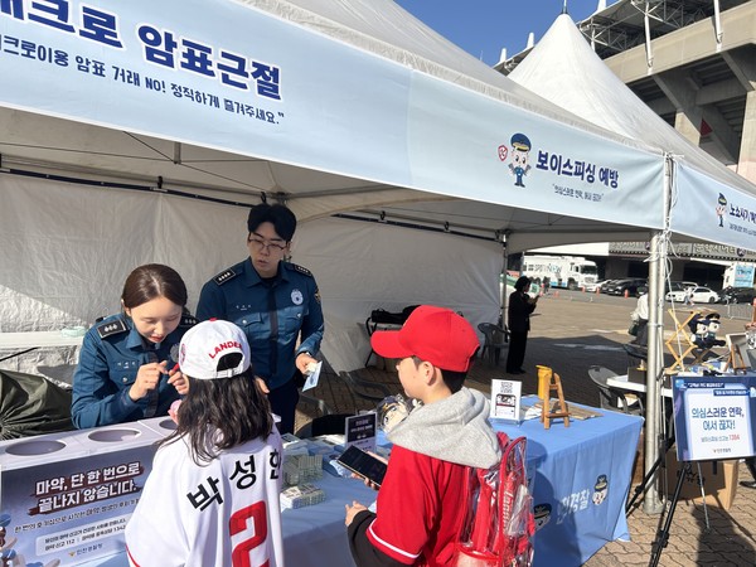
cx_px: 378
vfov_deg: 53.1
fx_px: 568
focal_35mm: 26
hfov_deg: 67.3
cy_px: 284
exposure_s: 1/4444
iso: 50
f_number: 1.5
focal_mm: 5.7
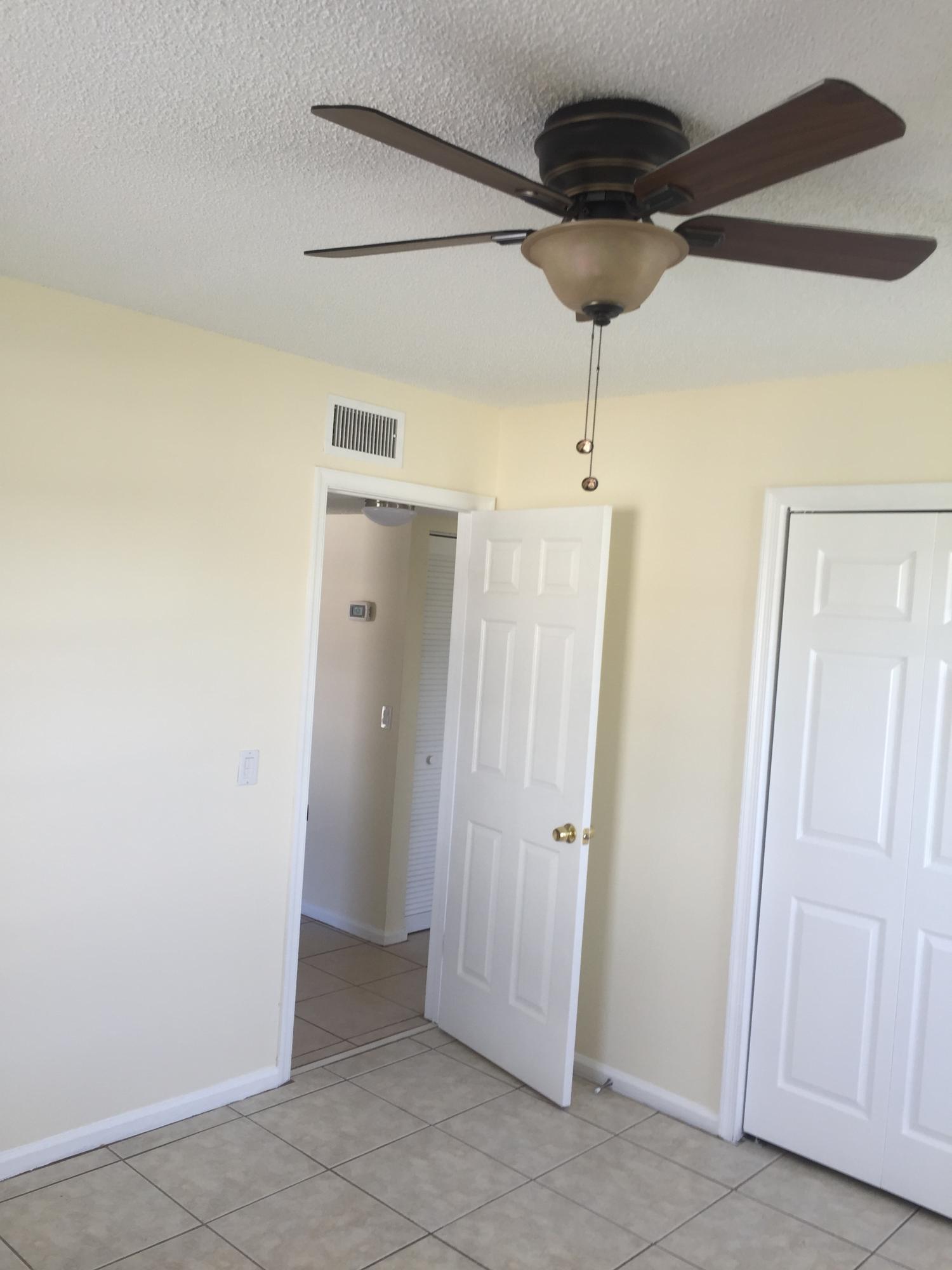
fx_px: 1063
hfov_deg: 48.2
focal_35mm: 29
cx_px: 476
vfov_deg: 61.7
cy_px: 635
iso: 32
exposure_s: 1/60
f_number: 2.2
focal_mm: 4.15
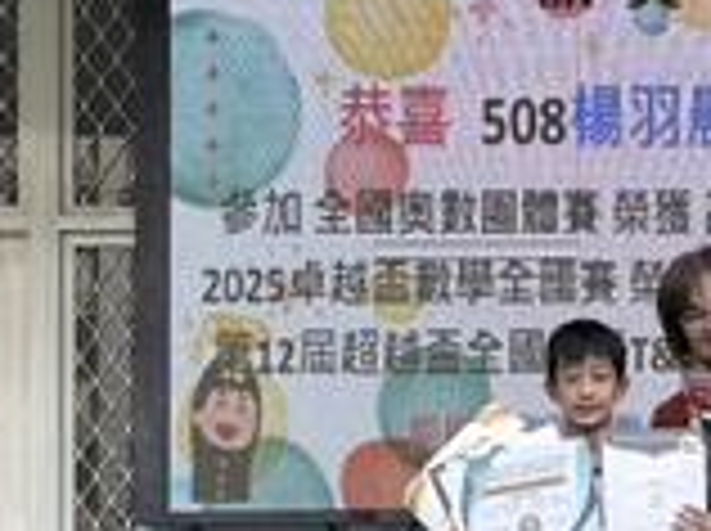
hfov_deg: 28.5
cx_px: 612
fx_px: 1354
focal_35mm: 66
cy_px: 387
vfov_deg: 22.0
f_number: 1.6
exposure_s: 1/478
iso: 64
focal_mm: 5.96
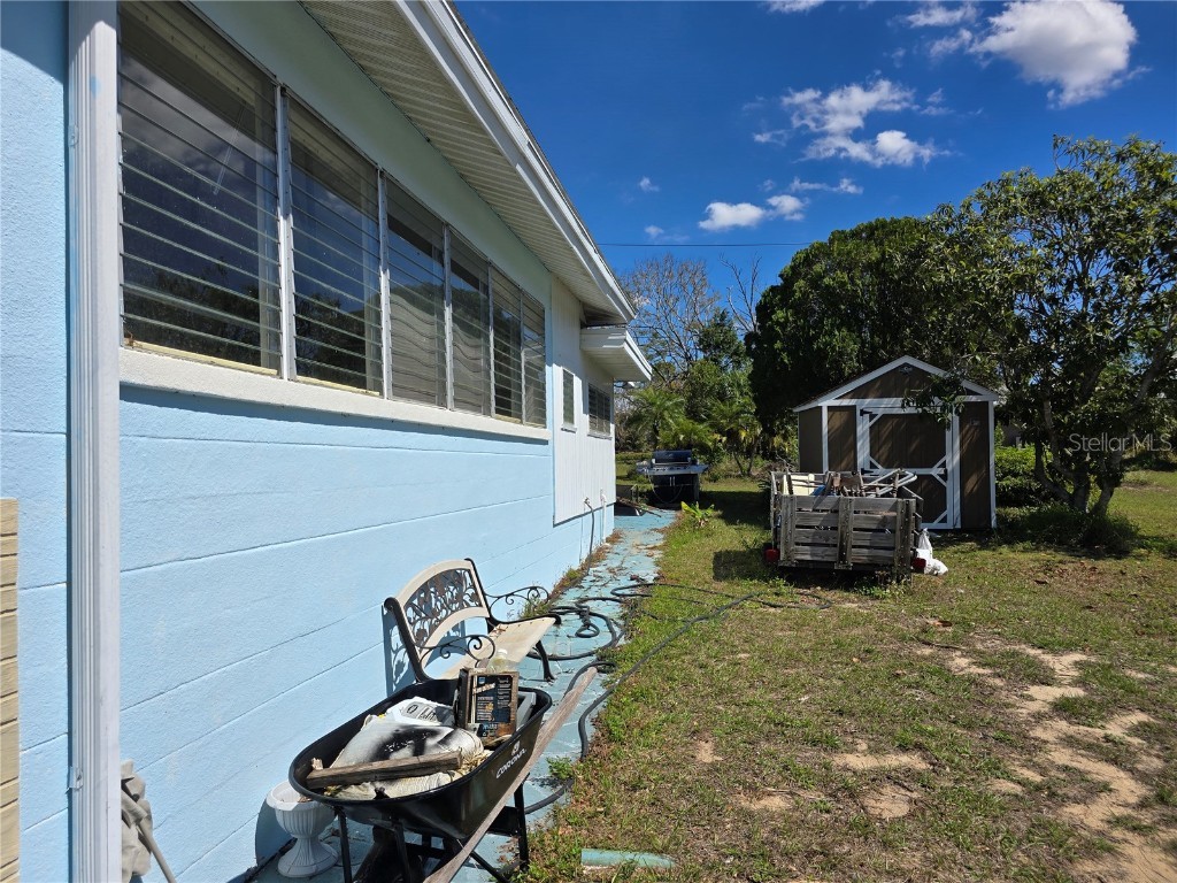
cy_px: 442
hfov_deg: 73.9
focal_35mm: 23
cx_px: 588
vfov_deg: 58.9
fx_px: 782
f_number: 1.7
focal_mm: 6.3
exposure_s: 1/1425
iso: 12
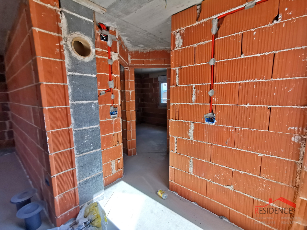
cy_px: 115
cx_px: 154
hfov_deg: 94.5
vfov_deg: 78.1
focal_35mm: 16
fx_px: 142
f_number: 2.2
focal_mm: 2.35
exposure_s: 1/213
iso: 50
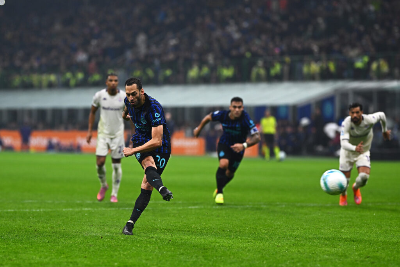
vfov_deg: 10.2
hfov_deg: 15.2
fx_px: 1500
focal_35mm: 135
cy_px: 134
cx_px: 200
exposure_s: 1/1600
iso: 500
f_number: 1.8
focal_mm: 135
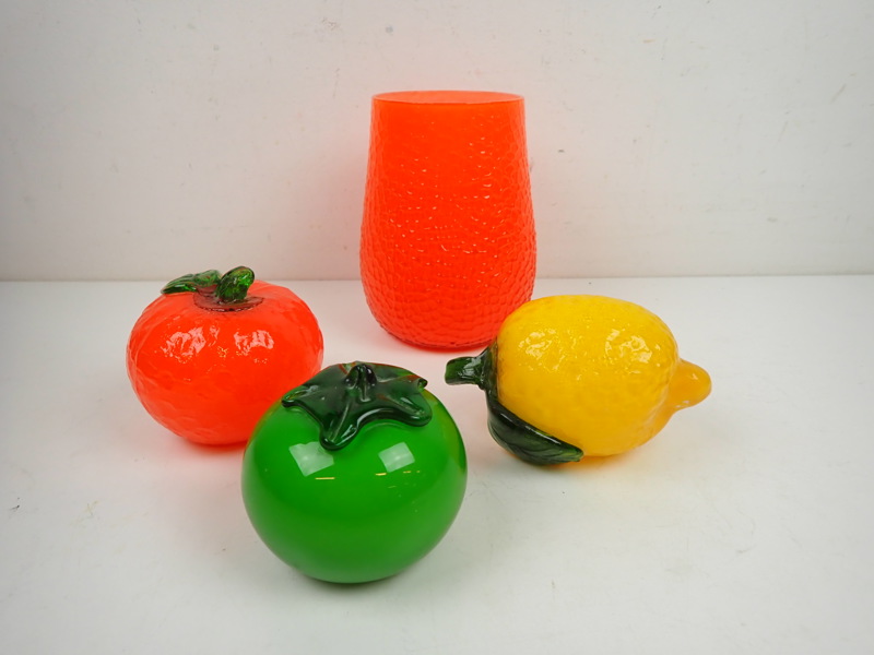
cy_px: 328
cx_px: 437
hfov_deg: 84.7
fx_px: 480
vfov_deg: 68.7
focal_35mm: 19
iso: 100
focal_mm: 3.33
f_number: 2
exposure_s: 1/125
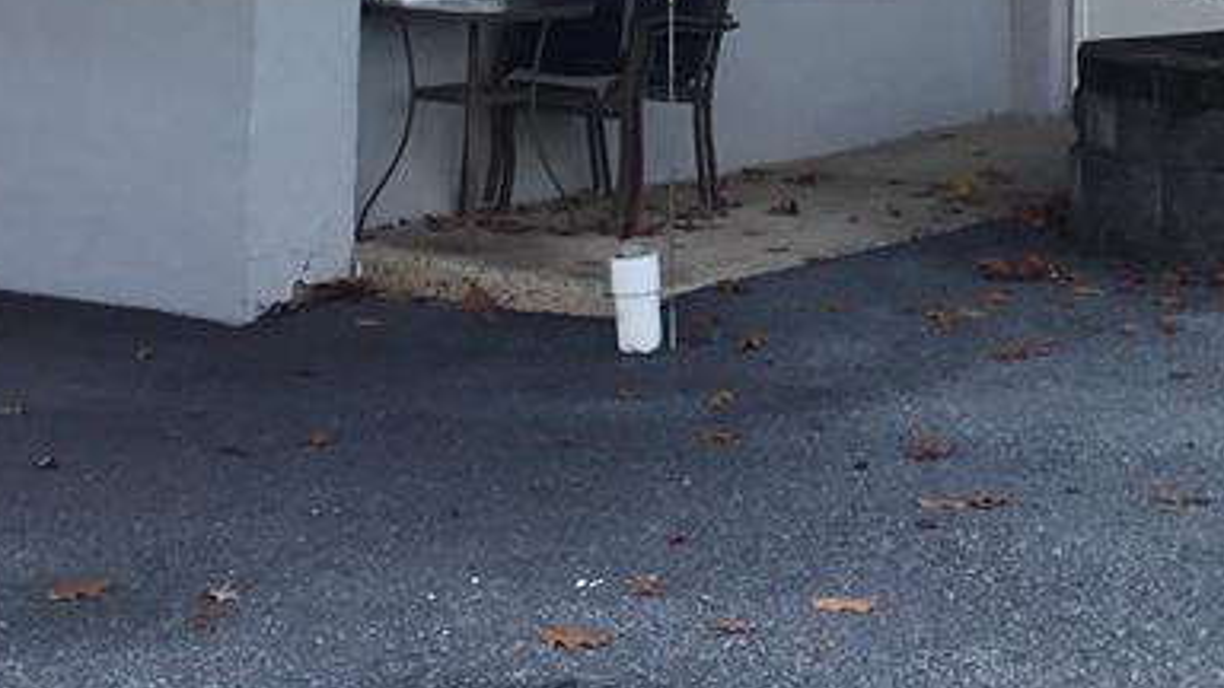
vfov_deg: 12.8
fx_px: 2921
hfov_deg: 23.5
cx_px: 870
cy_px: -299
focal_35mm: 90
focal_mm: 3.3
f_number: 2.4
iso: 25
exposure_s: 1/494
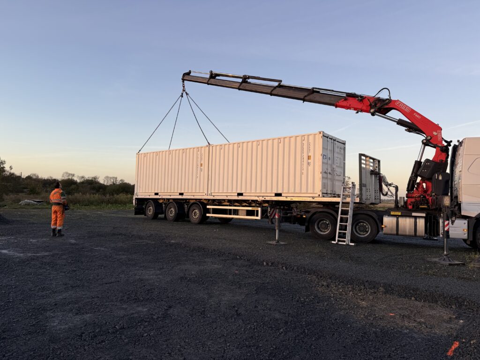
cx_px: 240
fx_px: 333
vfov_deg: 56.8
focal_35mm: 24
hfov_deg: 71.6
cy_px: 180
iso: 80
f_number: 1.78
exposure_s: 1/695
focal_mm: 6.76
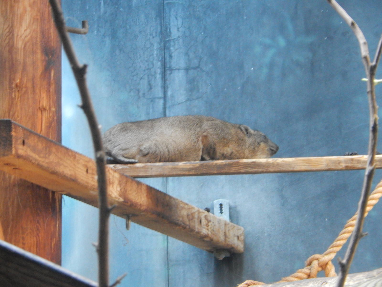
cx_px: 191
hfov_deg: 9.2
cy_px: 144
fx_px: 2373
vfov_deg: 6.9
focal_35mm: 215
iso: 800
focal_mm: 38.6
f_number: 5.8
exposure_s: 1/10
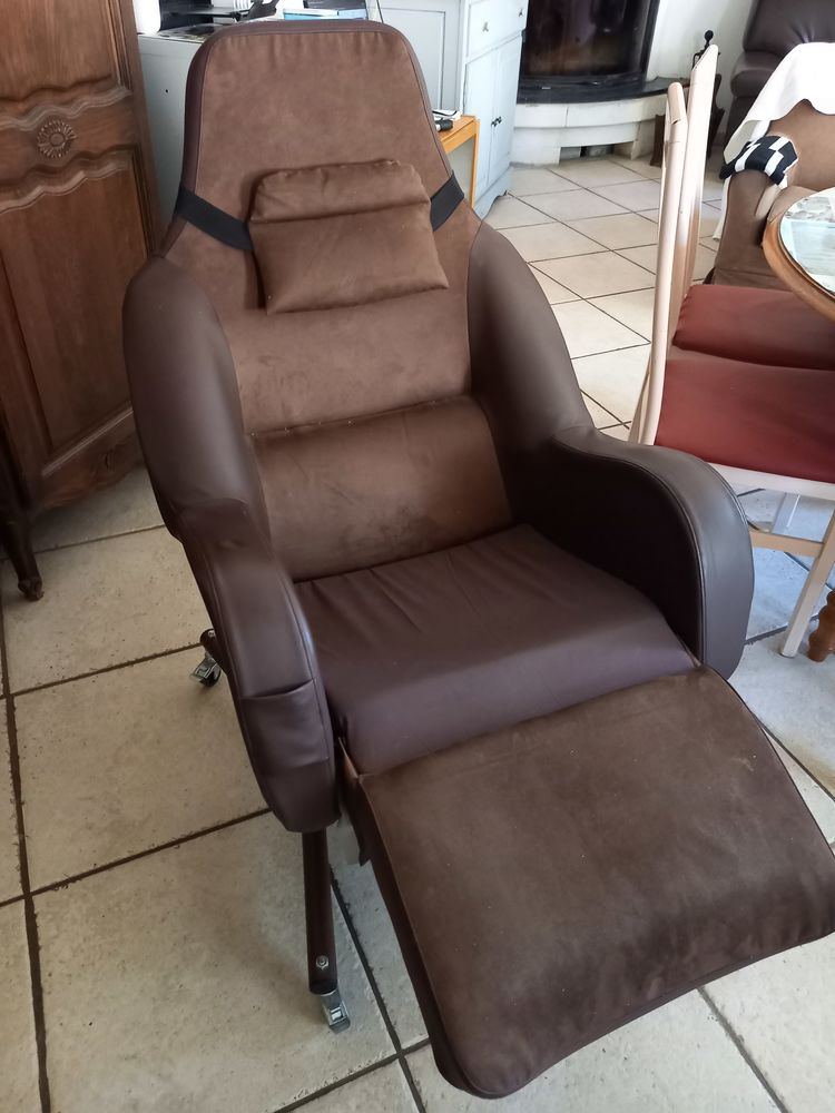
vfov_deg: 69.4
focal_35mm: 25
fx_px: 804
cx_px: 418
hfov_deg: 54.9
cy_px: 556
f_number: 1.8
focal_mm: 4.65
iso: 800
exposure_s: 1/20
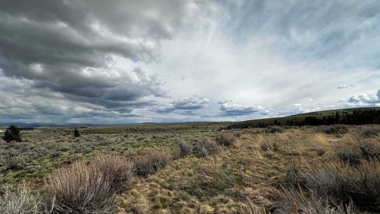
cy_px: 122
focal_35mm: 16
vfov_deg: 66.8
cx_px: 195
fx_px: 161
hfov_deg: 99.3
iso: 50
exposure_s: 1/3610
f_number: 2.2
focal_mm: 2.22
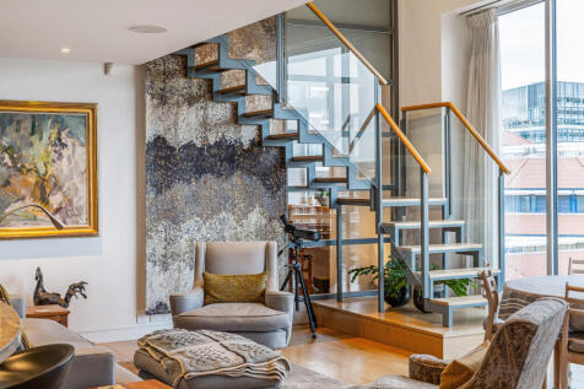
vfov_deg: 27.0
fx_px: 811
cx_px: 292
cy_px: 194
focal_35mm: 50
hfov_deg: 39.6
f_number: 10
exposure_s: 1/2.5
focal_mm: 50
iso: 100
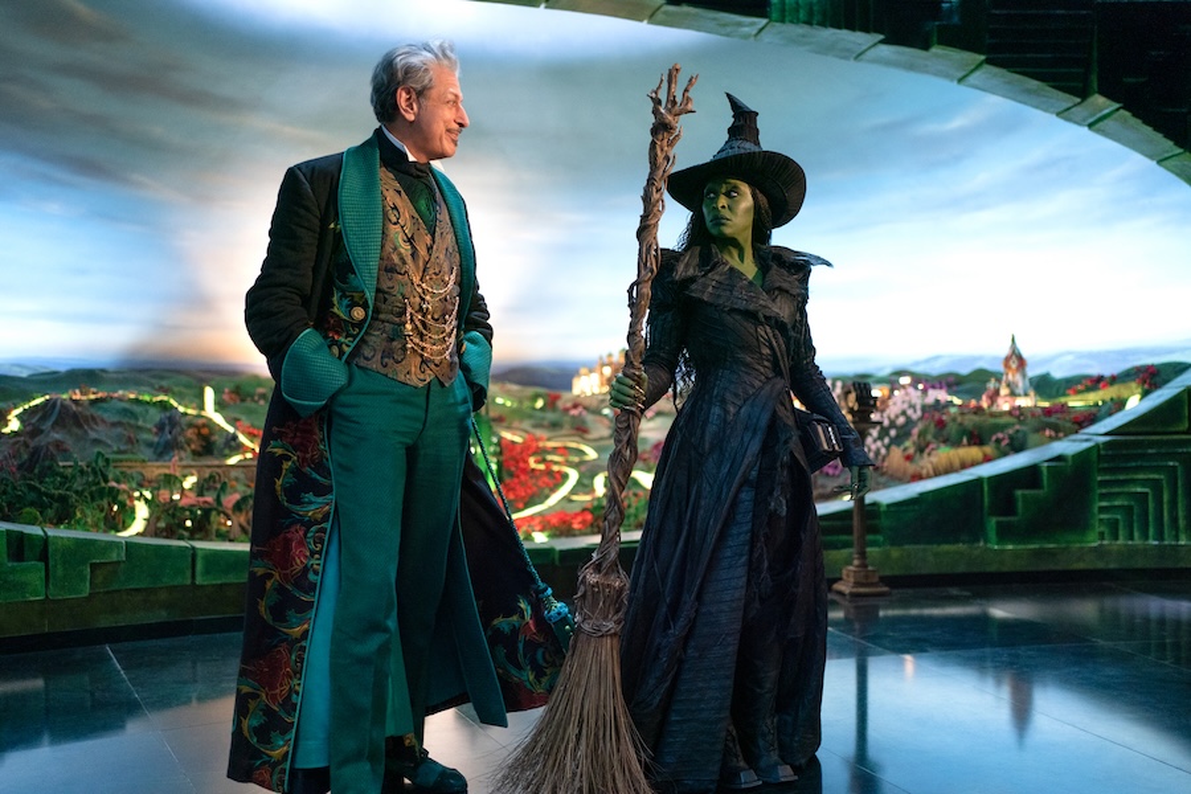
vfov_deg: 37.9
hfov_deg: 54.4
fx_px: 1158
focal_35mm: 35
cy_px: 397
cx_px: 596
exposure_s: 1/160
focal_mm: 35
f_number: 1.8
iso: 2500
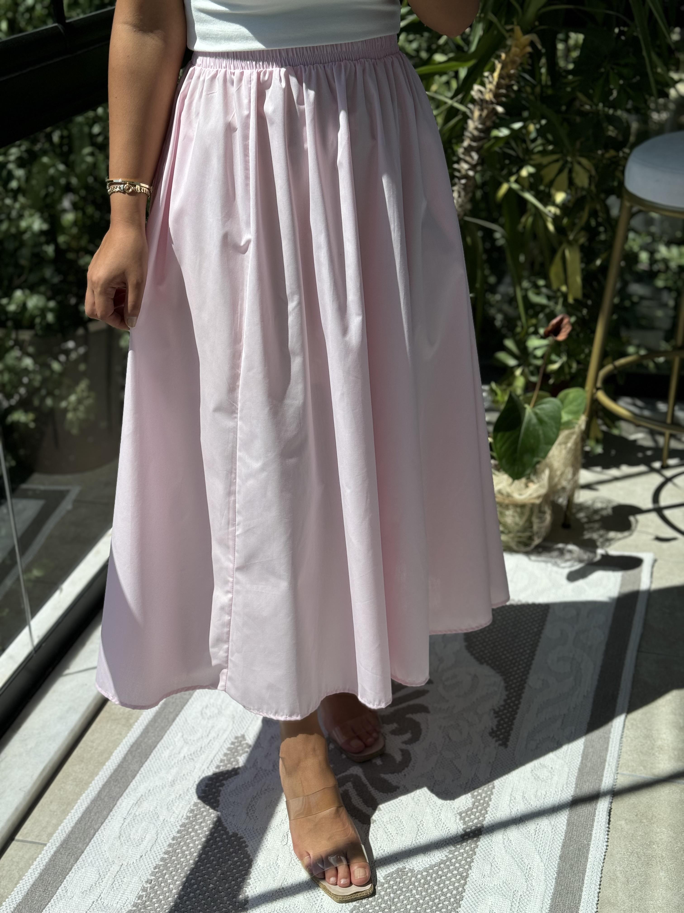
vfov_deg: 39.7
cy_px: 456
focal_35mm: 48
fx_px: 1265
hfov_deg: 30.3
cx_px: 342
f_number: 1.78
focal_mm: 6.76
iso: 64
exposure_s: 1/1524
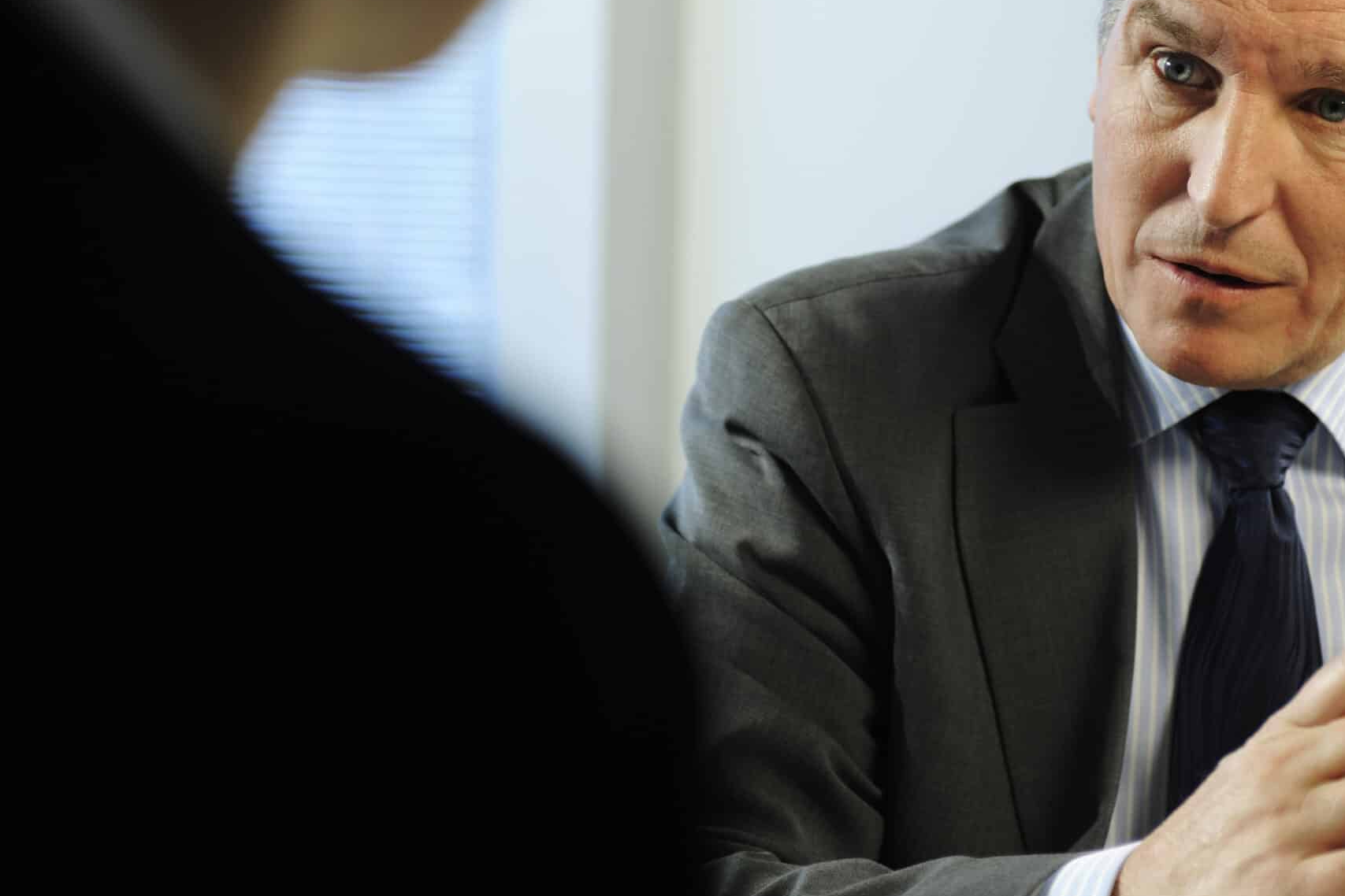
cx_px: 838
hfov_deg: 24.1
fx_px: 3138
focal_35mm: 84
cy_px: 320
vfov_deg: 16.2
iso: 160
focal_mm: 56
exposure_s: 1/125
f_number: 4
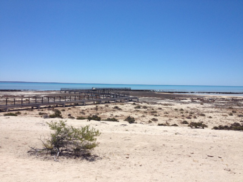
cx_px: 122
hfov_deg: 52.6
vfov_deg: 40.7
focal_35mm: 35
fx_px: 246
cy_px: 91
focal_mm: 4.28
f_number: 2.4
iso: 50
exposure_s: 1/3953
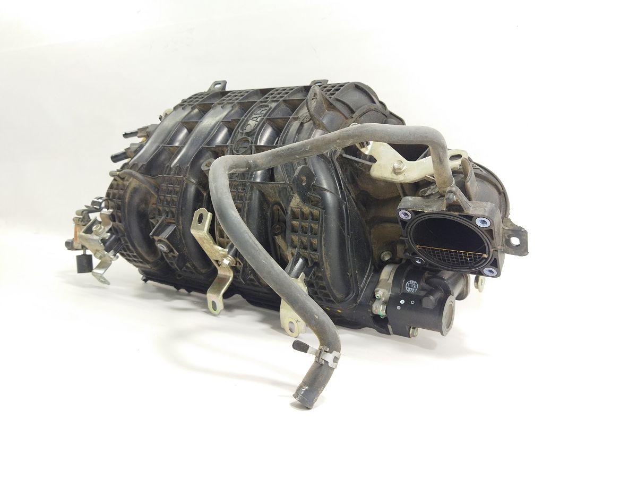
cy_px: 239
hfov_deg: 65.3
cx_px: 318
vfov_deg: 51.4
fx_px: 497
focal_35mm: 27
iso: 169
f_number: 1.79
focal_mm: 4.71
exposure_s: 1/100
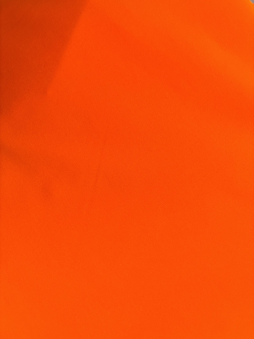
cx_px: 127
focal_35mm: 26
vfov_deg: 67.3
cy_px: 170
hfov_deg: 53.1
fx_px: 254
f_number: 1.6
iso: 64
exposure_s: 1/72
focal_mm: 5.96
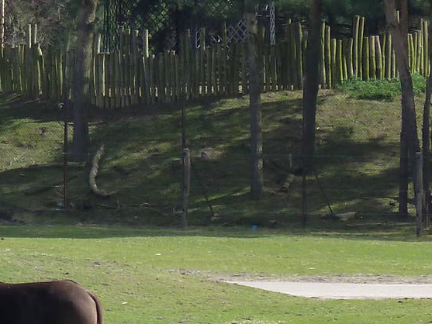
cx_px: -164
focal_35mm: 1146
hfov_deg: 1.7
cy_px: 283
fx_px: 14305
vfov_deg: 1.3
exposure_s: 1/200
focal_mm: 49.2
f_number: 4.9
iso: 80
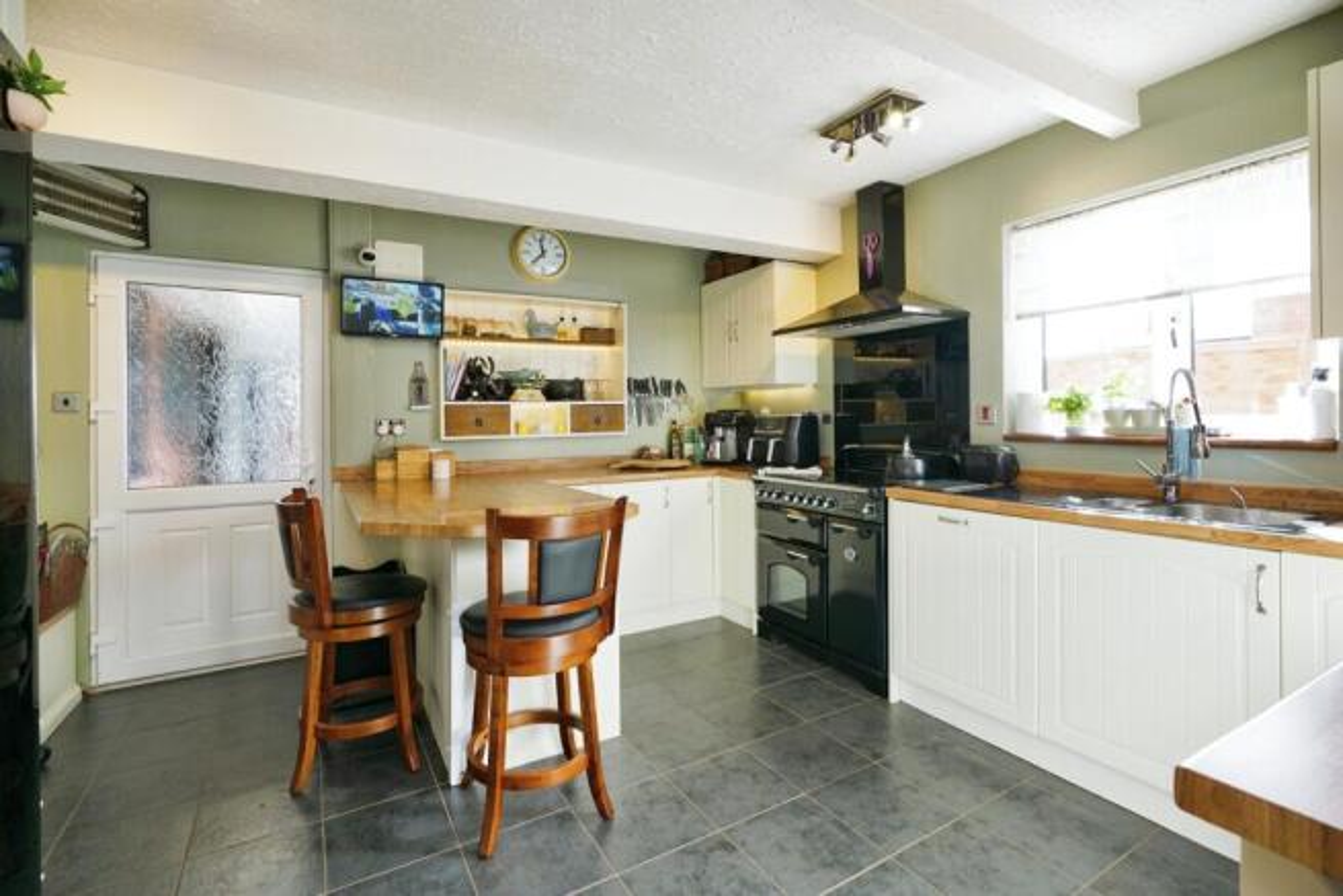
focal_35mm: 16
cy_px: 448
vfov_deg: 73.8
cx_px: 672
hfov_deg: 96.7
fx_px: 597
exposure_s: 1/80
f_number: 7.1
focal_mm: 16
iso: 1000
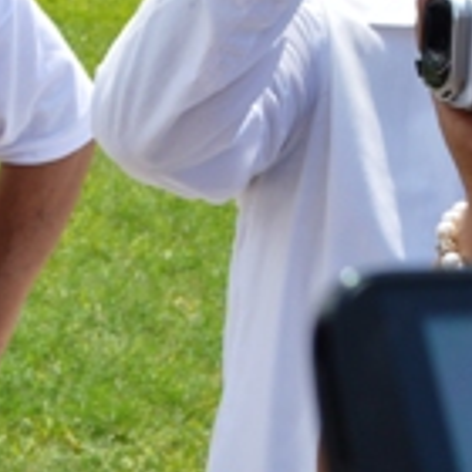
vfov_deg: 11.3
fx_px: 2329
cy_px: -108
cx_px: -189
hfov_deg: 11.2
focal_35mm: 151
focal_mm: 26
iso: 100
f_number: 9
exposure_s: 1/320
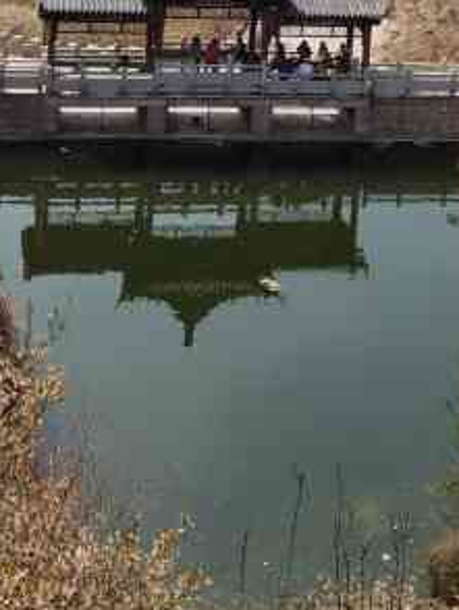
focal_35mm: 111
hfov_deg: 13.3
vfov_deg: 17.4
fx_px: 1960
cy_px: 36
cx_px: 343
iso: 50
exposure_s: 1/10000
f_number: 1.9
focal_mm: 6.71
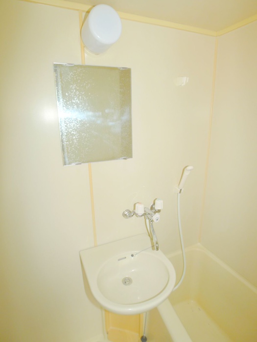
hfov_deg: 56.8
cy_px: 171
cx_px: 128
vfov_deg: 71.6
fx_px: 238
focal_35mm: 24
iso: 100
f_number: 2
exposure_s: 1/2.5
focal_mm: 5.1
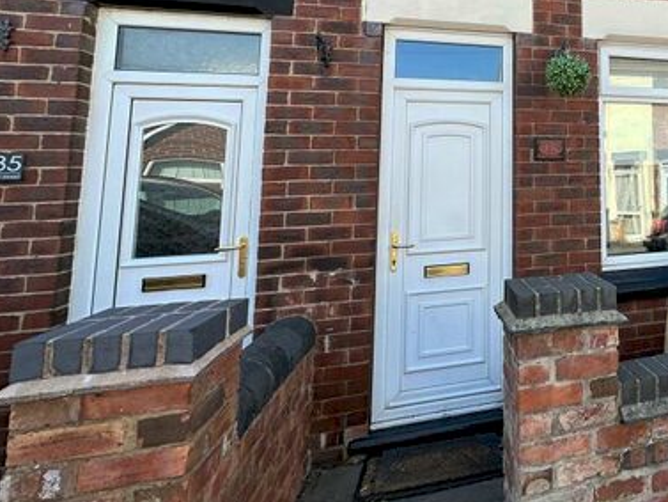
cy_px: 118
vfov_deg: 50.6
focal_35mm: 26
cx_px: 613
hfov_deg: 56.9
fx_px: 502
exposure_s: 1/556
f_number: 2.2
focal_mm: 2.22
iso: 40
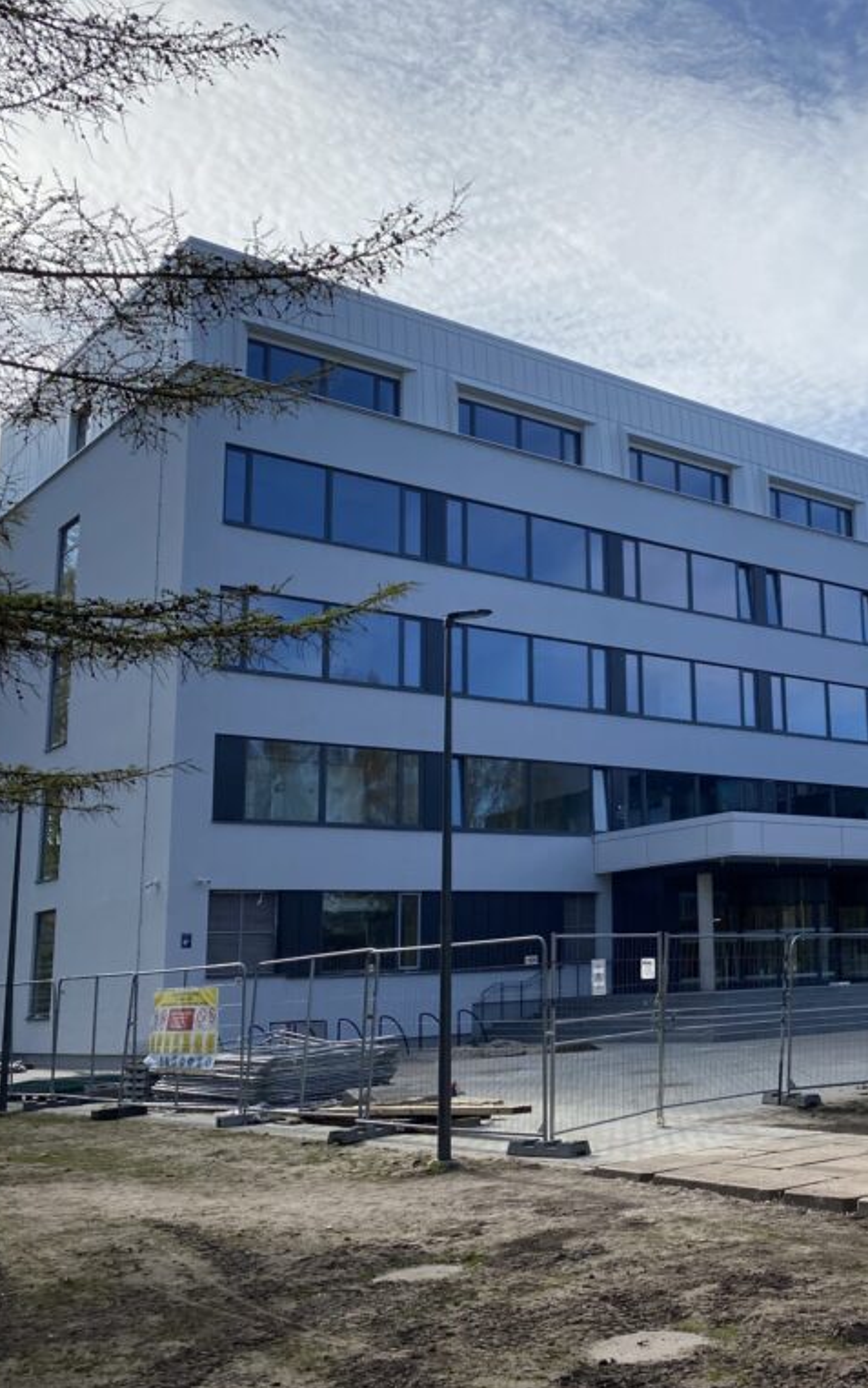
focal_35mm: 37
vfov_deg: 52.7
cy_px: 697
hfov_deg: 32.6
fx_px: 1400
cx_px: 795
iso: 32
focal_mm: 4.25
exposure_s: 1/4115
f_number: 1.8
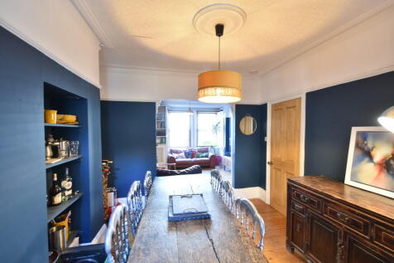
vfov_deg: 77.3
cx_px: 197
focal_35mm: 15
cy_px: 132
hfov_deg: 100.4
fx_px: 164
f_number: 3.5
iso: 500
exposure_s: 1/6
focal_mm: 10
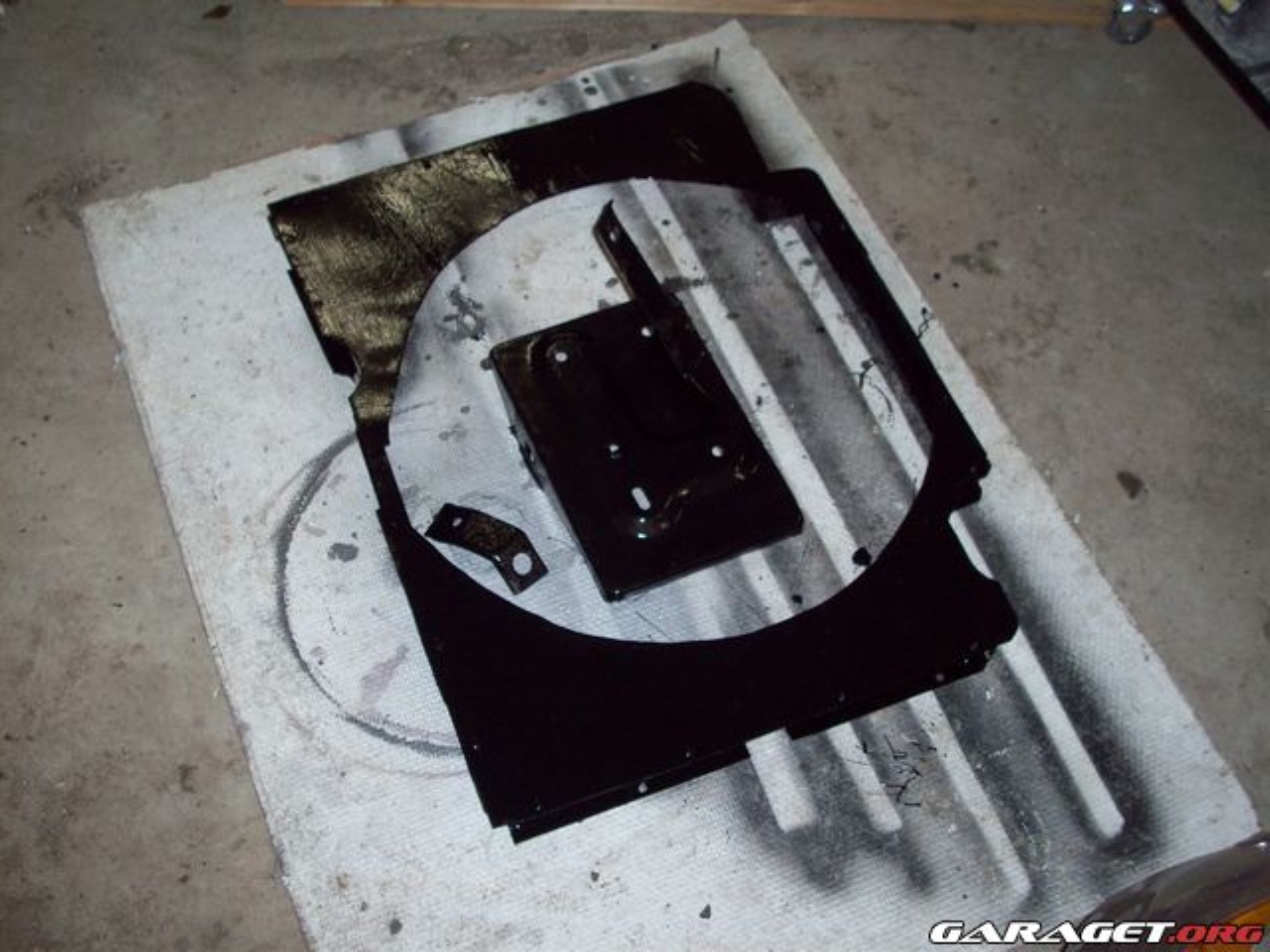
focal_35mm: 46
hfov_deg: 41.2
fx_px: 1688
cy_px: 476
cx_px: 635
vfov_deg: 31.5
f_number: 3.1
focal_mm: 7.6
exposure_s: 1/71.9
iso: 80
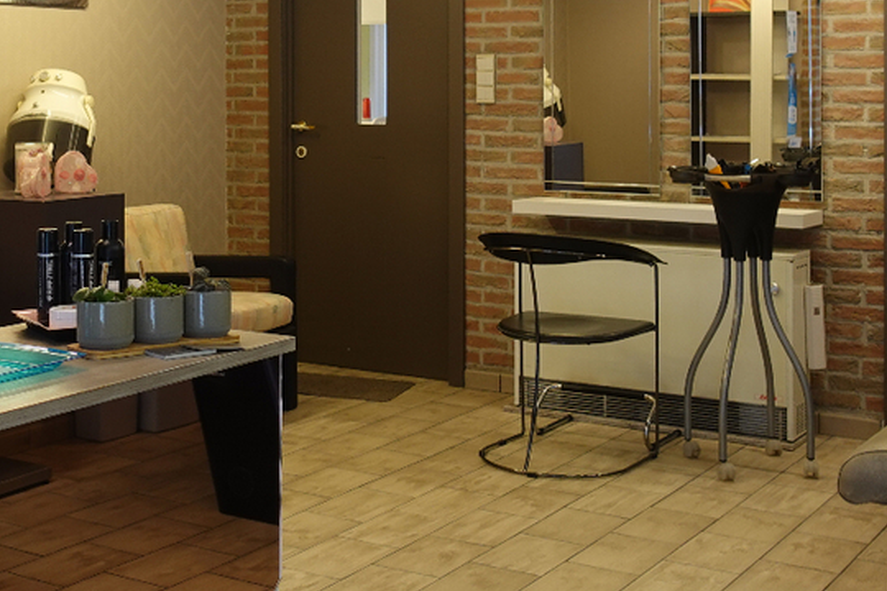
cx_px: 238
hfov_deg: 32.9
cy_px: 74
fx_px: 1478
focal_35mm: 60
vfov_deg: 22.2
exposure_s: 1/30
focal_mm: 8.8
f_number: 2.5
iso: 125
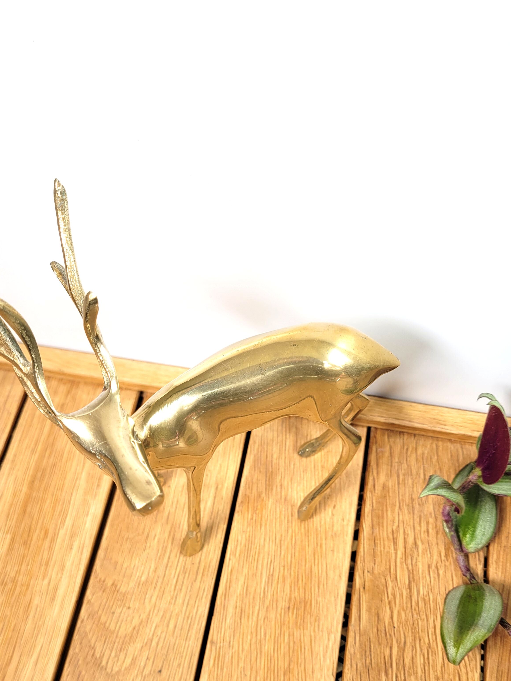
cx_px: 217
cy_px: 395
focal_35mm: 34
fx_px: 669
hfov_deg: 41.7
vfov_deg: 53.7
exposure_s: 1/570
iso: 40
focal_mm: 5.4
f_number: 1.8
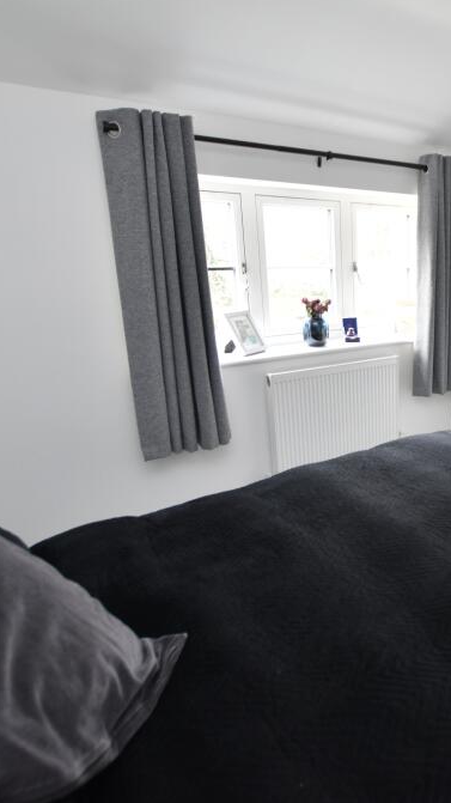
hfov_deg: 41.3
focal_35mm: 24
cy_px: 400
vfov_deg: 76.3
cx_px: 453
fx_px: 511
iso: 220
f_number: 3.5
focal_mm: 10
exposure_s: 1/15
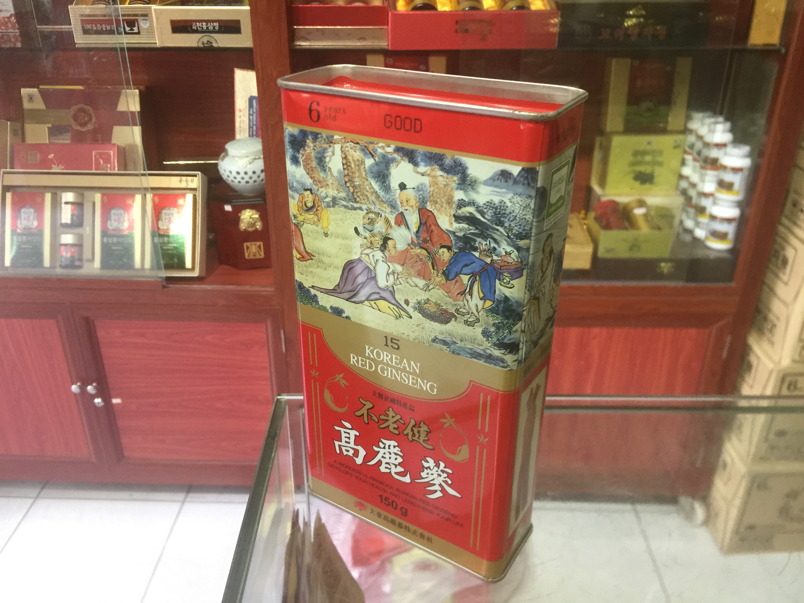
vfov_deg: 48.2
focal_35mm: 29
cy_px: 302
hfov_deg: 61.7
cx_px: 402
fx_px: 674
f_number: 2.2
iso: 100
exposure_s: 1/17
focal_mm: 4.15
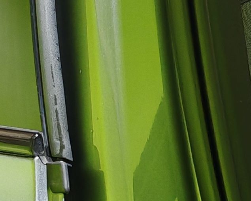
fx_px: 1263
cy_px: 265
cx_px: 651
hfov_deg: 9.7
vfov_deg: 8.9
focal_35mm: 170
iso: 80
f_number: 1.4
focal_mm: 6.83
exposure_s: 1/33
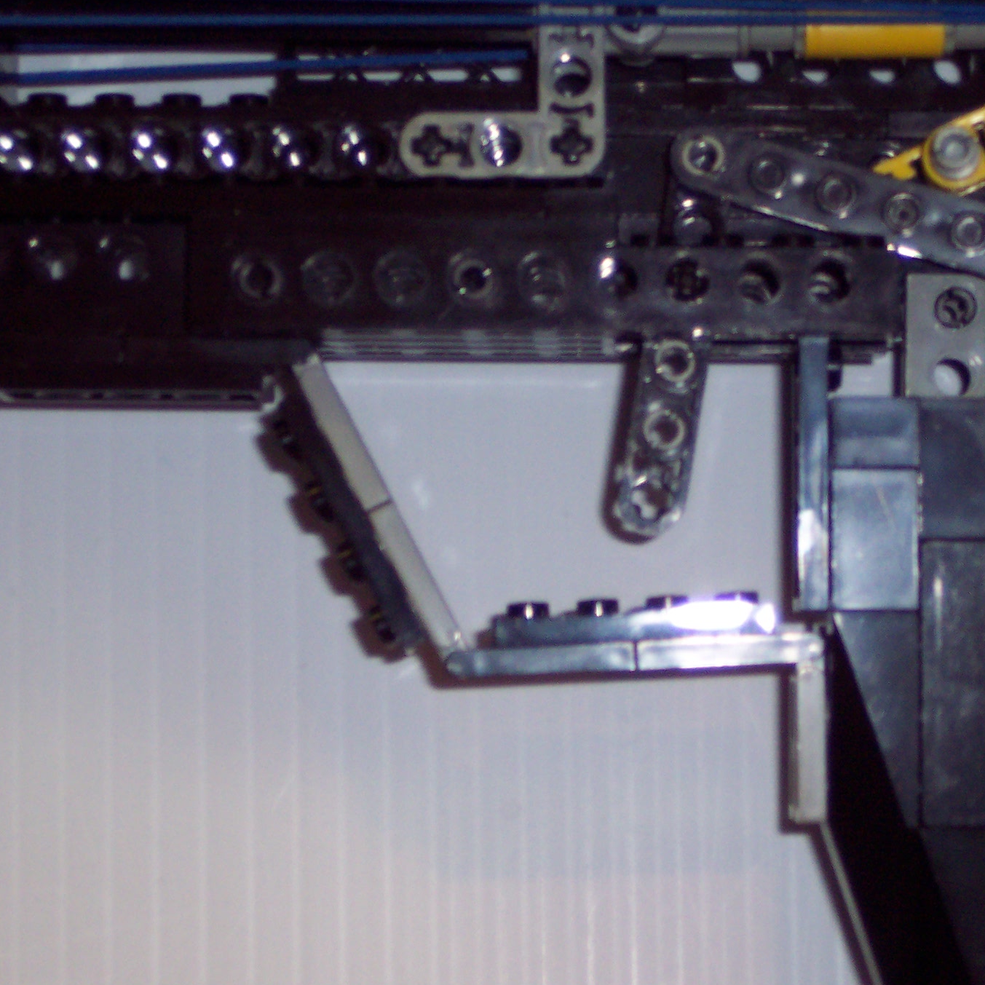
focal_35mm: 128
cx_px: 665
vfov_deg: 13.6
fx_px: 4121
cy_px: 415
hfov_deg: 13.6
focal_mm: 16
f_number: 3.8
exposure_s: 1/45
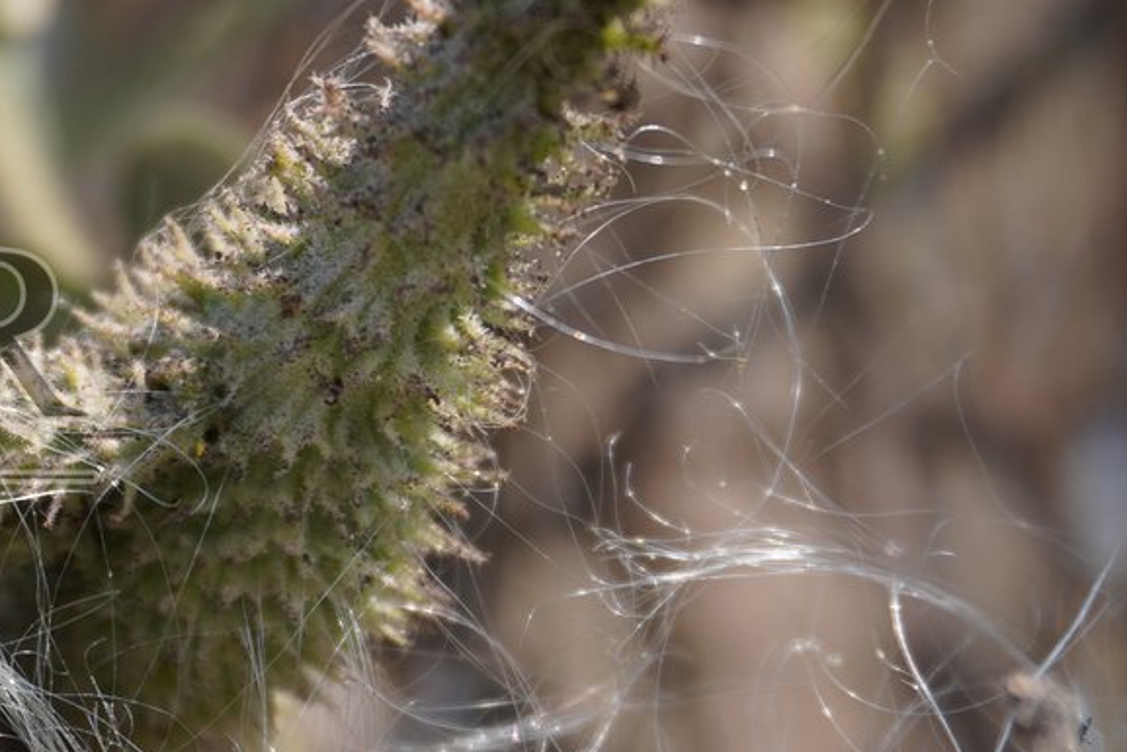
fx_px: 4164
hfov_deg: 14.9
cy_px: 382
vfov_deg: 10.3
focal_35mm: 133
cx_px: -230
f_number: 5.6
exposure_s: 1/200
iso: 100
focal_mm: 32
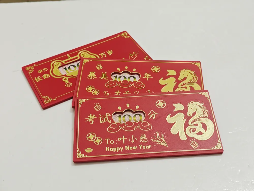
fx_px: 338
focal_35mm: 46
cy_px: 96
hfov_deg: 41.2
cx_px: 127
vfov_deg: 31.5
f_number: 1.6
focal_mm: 6.55
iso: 400
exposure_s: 1/100
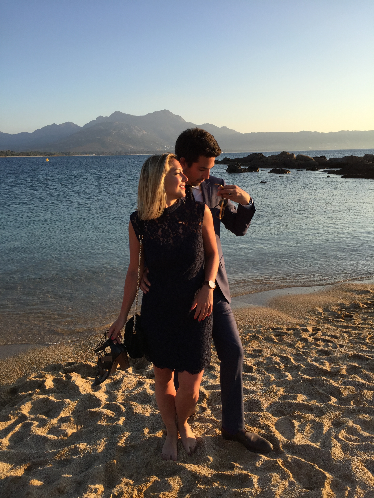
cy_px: 249
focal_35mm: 29
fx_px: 418
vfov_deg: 61.7
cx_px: 187
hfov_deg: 48.2
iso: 32
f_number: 2.2
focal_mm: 4.15
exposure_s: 1/898
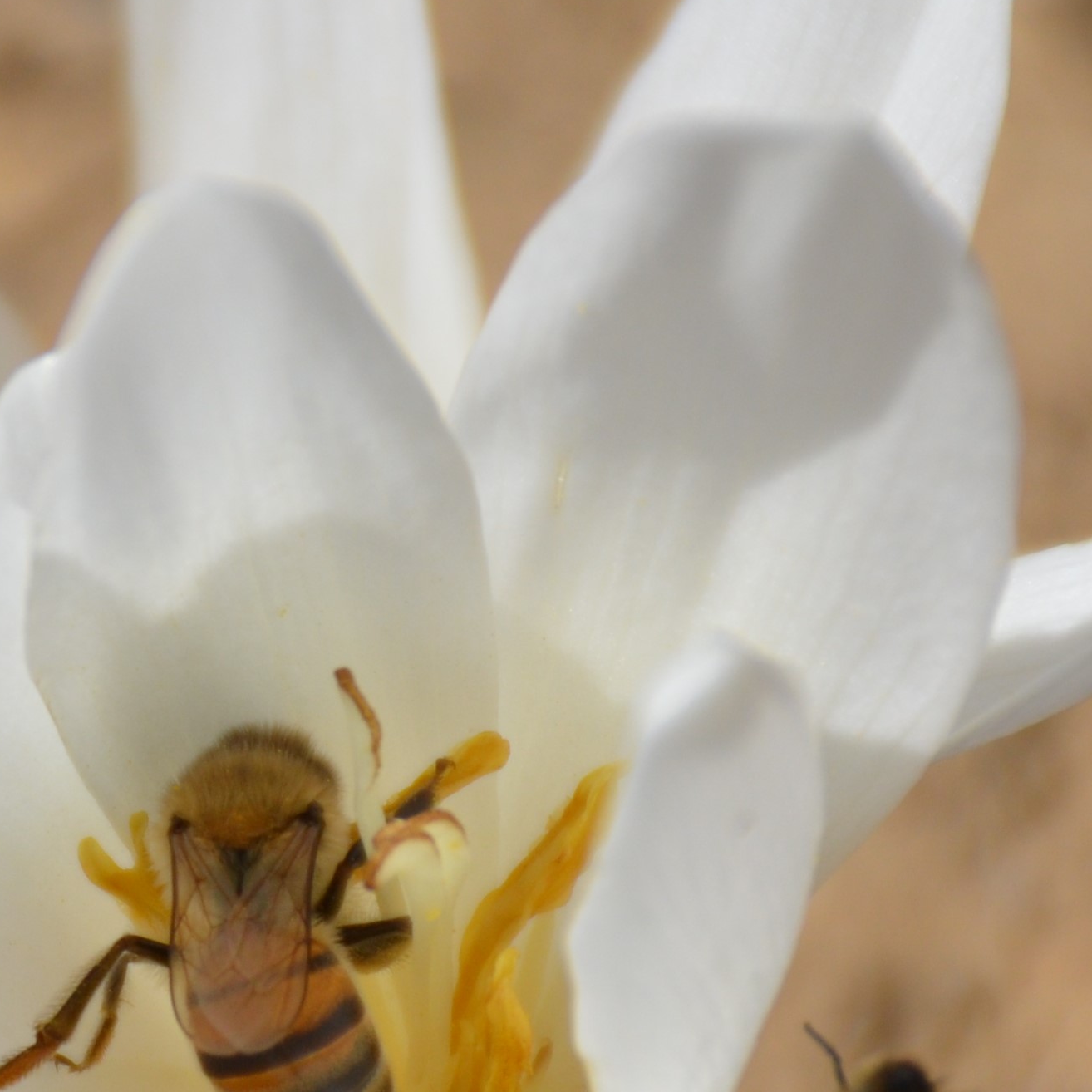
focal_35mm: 668
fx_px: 23841
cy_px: 760
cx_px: 189
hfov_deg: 2.6
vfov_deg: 2.6
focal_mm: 140
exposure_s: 1/2000
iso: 250
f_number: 5.6
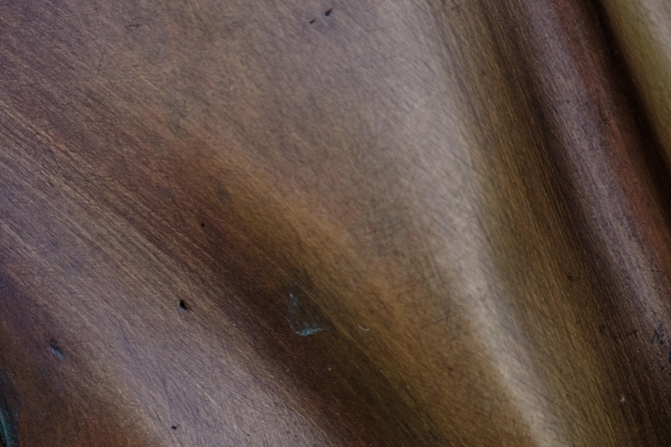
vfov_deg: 4.6
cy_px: 535
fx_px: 5517
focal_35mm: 296
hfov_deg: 6.9
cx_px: -281
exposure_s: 1/480
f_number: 2.8
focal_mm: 55
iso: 160
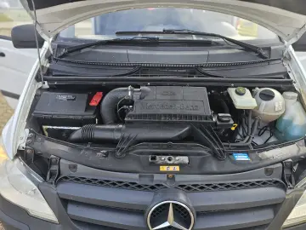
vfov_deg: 58.9
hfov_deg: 73.9
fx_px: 203
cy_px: 115
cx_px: 153
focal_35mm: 23
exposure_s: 1/359
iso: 40
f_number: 1.7
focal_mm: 6.3
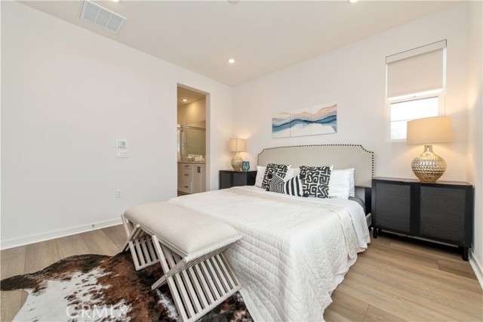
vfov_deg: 81.1
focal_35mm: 14
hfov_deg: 104.3
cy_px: 161
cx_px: 242
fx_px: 188
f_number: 4
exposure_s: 1/60
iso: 250
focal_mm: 14
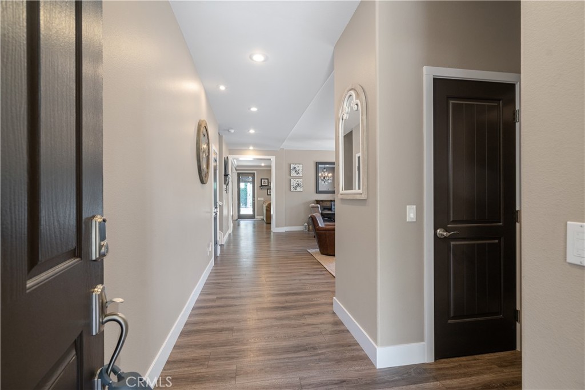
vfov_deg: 73.8
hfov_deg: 96.7
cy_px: 195
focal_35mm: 16
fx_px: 260
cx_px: 292
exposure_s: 1/8
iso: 250
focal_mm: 16
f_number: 6.3
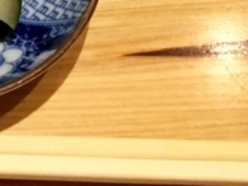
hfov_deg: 15.4
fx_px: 852
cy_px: -171
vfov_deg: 11.4
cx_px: -117
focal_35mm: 119
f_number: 2.2
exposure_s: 1/20
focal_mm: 4.15
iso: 200
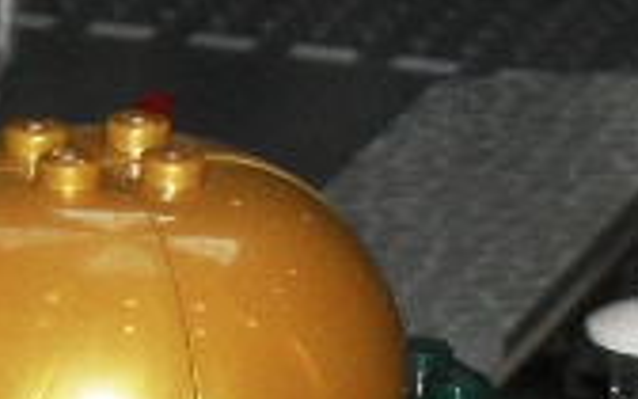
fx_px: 7407
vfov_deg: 3.0
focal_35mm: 426
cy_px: 1330
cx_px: 175
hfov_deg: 4.9
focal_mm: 11.7
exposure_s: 1/60
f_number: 4.6
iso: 200
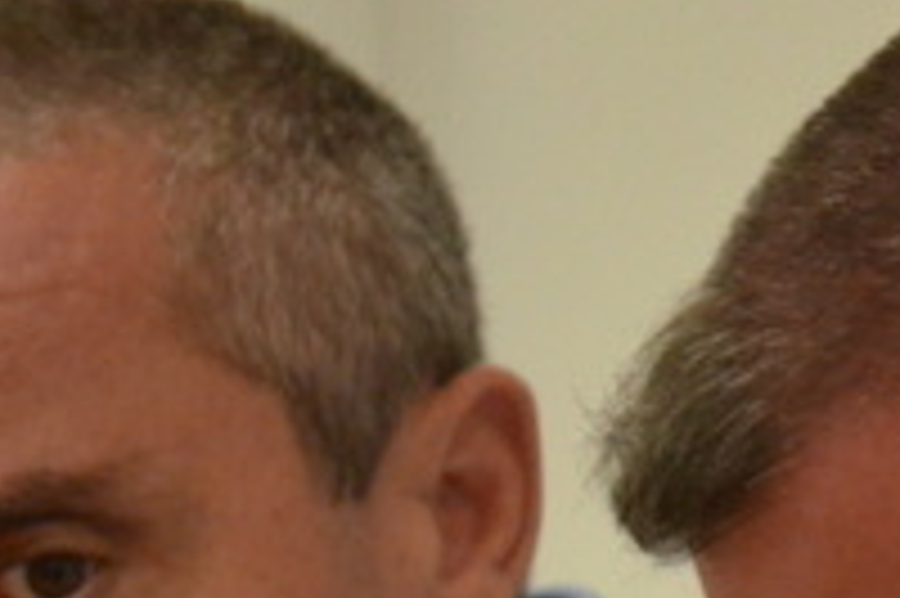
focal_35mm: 630
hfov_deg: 3.3
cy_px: 1160
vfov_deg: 2.2
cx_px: -112
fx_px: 15737
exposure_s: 1/320
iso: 3200
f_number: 9
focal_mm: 105
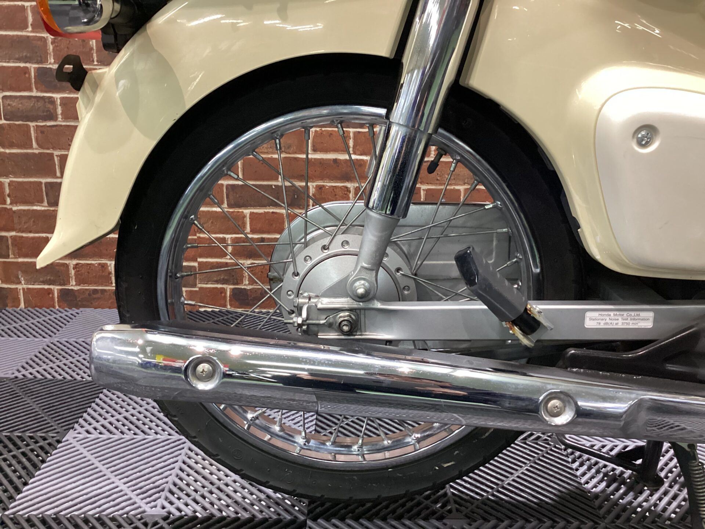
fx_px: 631
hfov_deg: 58.4
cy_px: 264
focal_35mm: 31
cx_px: 352
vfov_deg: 45.4
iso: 400
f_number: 2.4
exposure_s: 1/40
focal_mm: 3.3
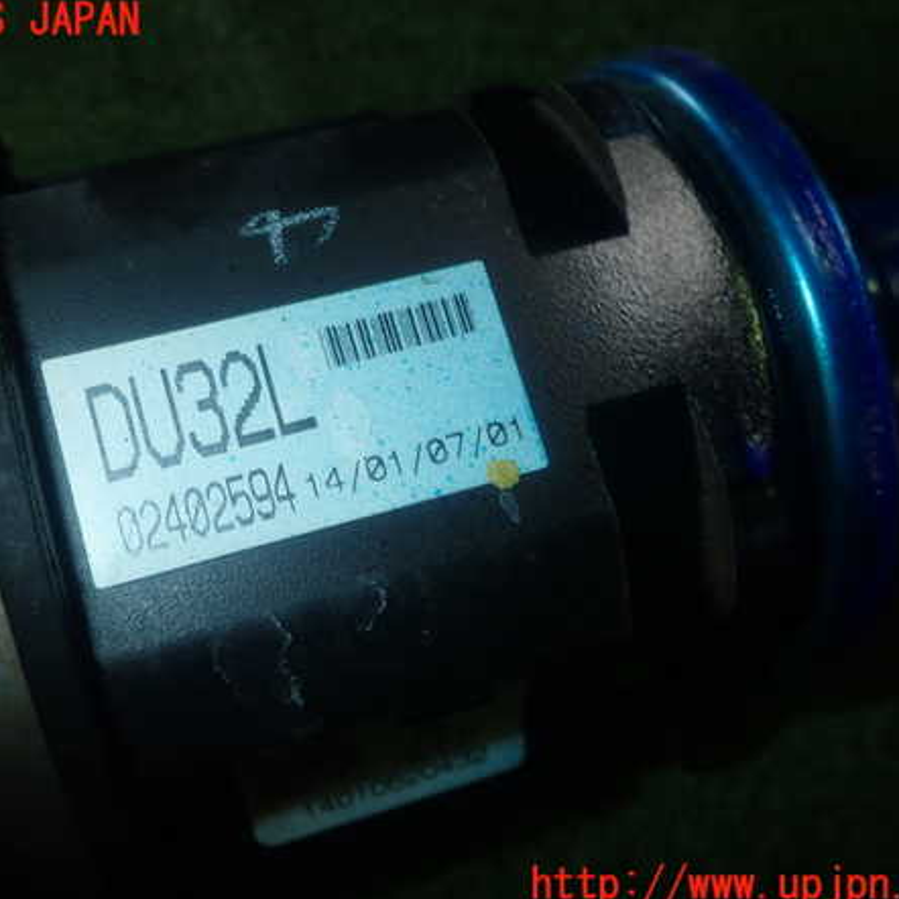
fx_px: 1058
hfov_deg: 45.9
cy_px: 454
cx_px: 380
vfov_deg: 46.0
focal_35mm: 36
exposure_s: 1/30
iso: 200
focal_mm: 5.4
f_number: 6.3
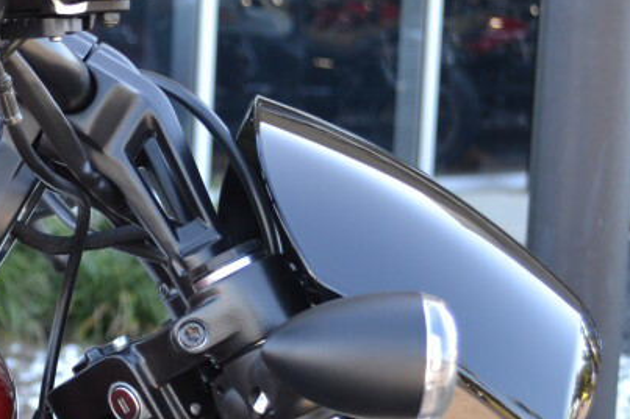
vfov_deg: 9.0
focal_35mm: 152
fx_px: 2658
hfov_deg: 13.1
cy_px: 306
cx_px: -183
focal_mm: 34
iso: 400
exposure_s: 1/125
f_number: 5.6
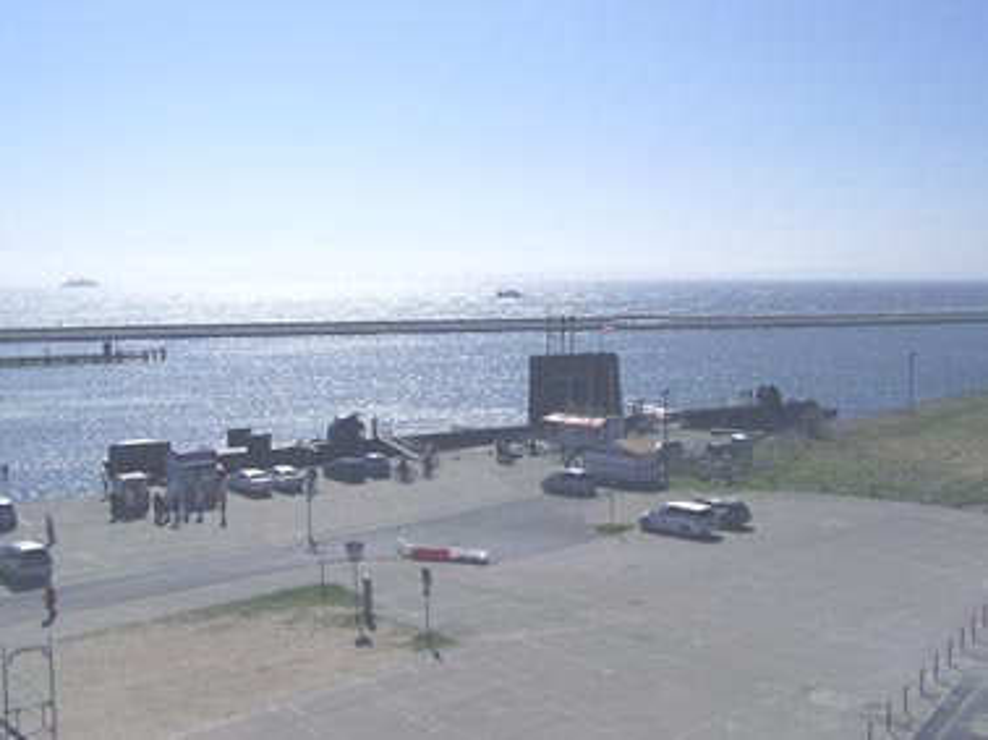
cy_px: 370
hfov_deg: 49.0
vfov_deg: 37.7
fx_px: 1084
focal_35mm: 38
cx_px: 494
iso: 64
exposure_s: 1/1000
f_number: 5.6
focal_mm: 6.3
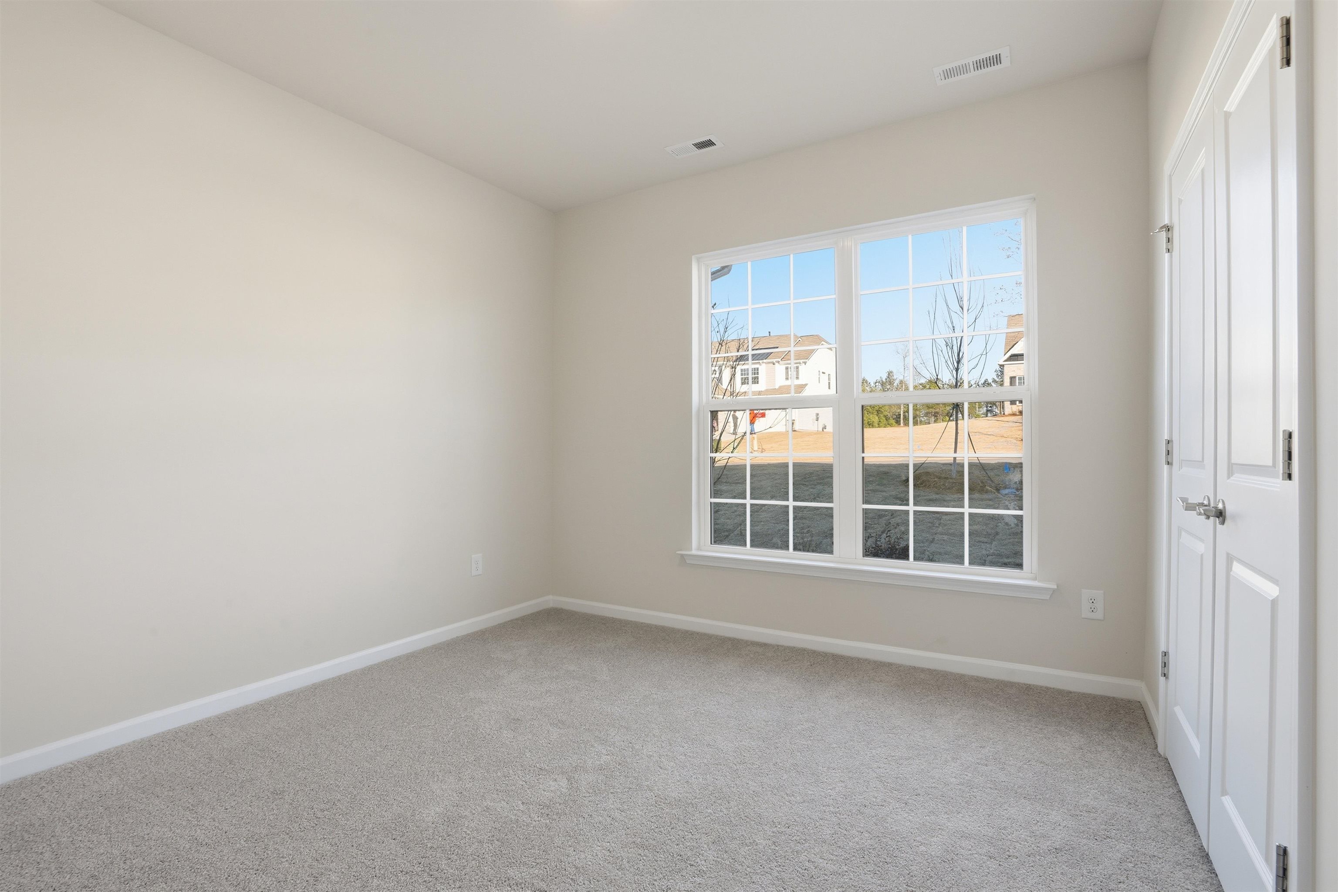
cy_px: 446
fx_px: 595
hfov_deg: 96.7
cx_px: 669
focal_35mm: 16
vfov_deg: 73.7
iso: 160
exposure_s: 1/160
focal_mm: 16
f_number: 11
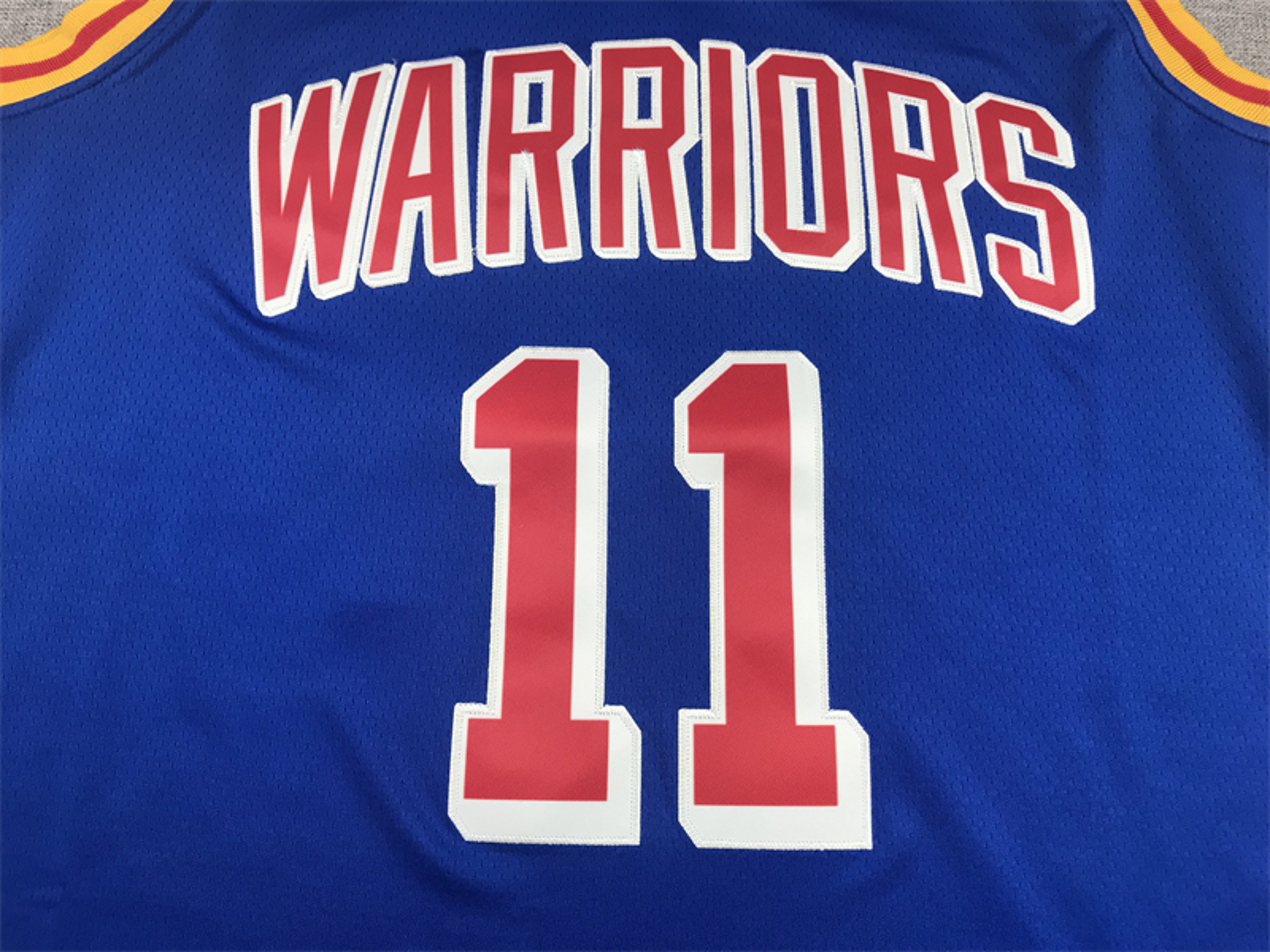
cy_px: 476
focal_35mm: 28
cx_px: 635
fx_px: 1027
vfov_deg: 49.7
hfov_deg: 63.4
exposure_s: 1/50
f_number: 1.8
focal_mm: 3.99
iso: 32
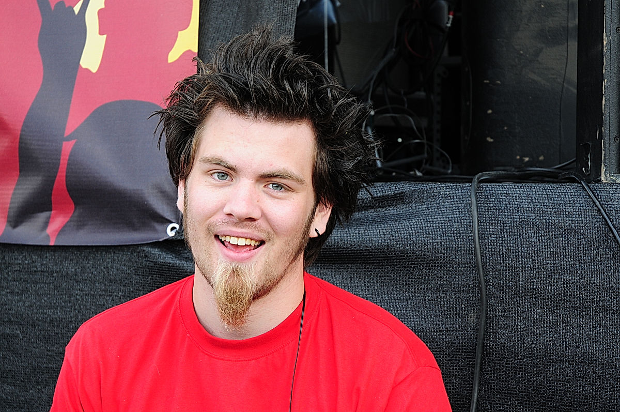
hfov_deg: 21.9
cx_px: 310
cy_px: 206
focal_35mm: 93
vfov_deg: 14.7
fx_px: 1600
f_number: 5.6
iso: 400
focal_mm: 62
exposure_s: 1/125
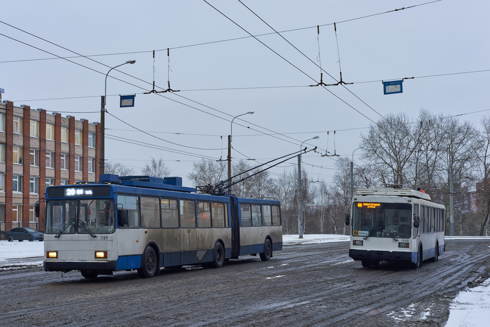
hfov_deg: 39.6
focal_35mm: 50
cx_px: 245
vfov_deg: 27.0
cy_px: 164
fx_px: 681
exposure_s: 1/125
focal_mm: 50
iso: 720
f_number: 5
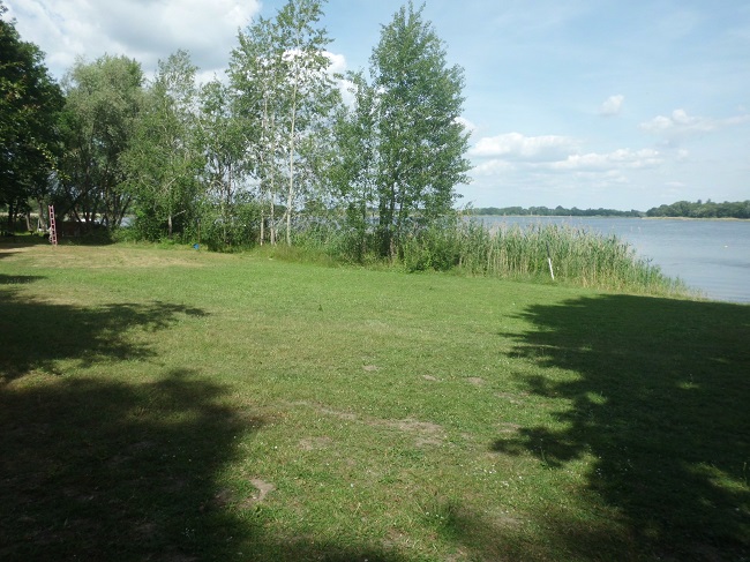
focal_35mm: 26
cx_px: 375
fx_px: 563
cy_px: 281
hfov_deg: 67.3
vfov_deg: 53.0
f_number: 8
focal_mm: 4.6
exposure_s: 1/100
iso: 64
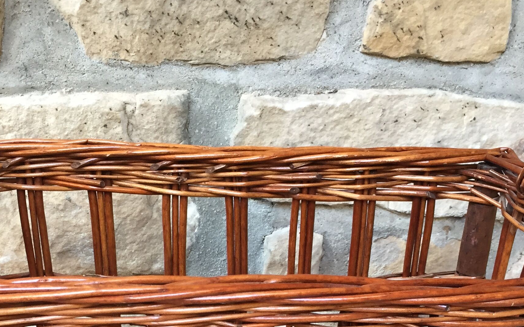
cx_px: 260
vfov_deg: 20.8
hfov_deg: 34.5
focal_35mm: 59
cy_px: 367
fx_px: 843
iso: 125
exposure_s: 1/33
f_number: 2.2
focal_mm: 4.15
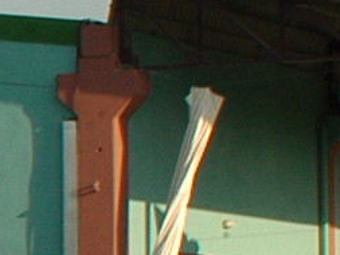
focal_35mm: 357
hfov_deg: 5.1
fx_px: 3508
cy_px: 345
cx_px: -876
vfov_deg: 4.2
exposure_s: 1/160
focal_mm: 28
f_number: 13
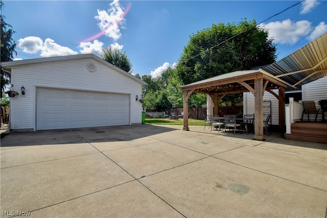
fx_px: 136
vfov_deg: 77.3
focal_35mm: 15
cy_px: 109
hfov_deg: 100.4
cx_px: 164
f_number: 7.1
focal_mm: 10
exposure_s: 1/4000
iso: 400
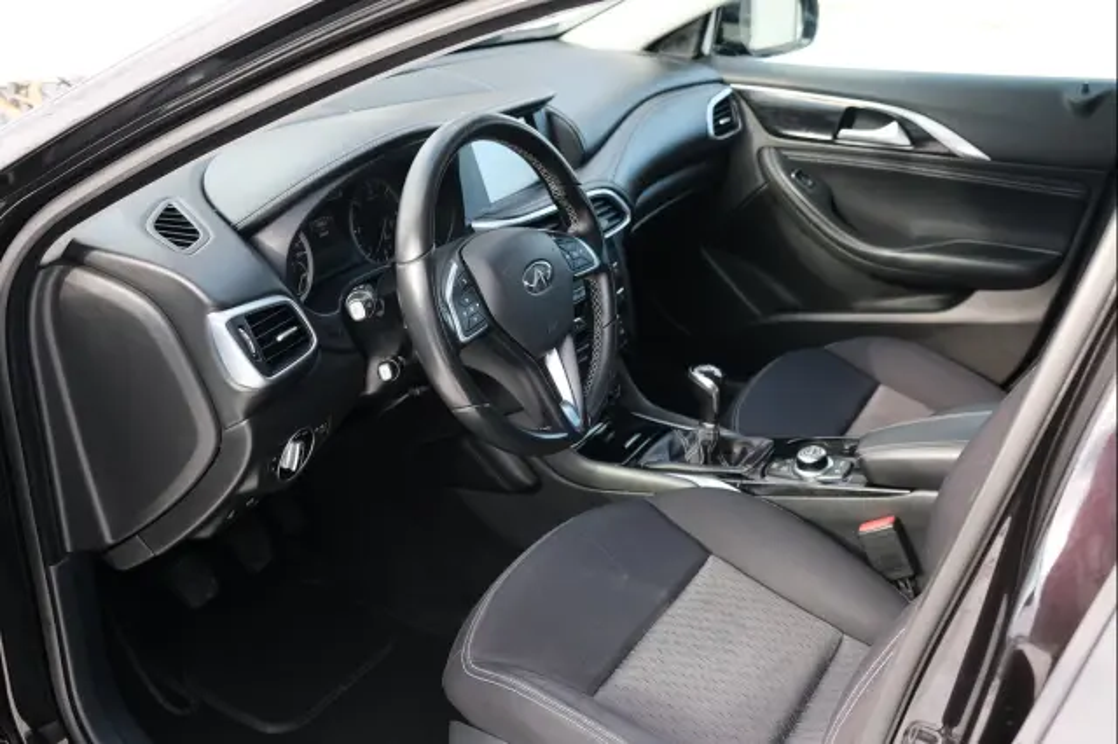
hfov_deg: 48.5
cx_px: 559
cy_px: 372
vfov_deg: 33.4
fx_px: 1242
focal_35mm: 40
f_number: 4
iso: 320
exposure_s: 1/120
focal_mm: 26.5
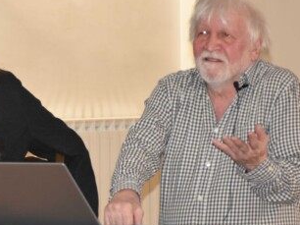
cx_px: -27
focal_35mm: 344
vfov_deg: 4.3
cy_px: 97
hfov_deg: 5.7
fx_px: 2981
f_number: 5.3
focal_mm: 95
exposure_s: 1/60
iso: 1400
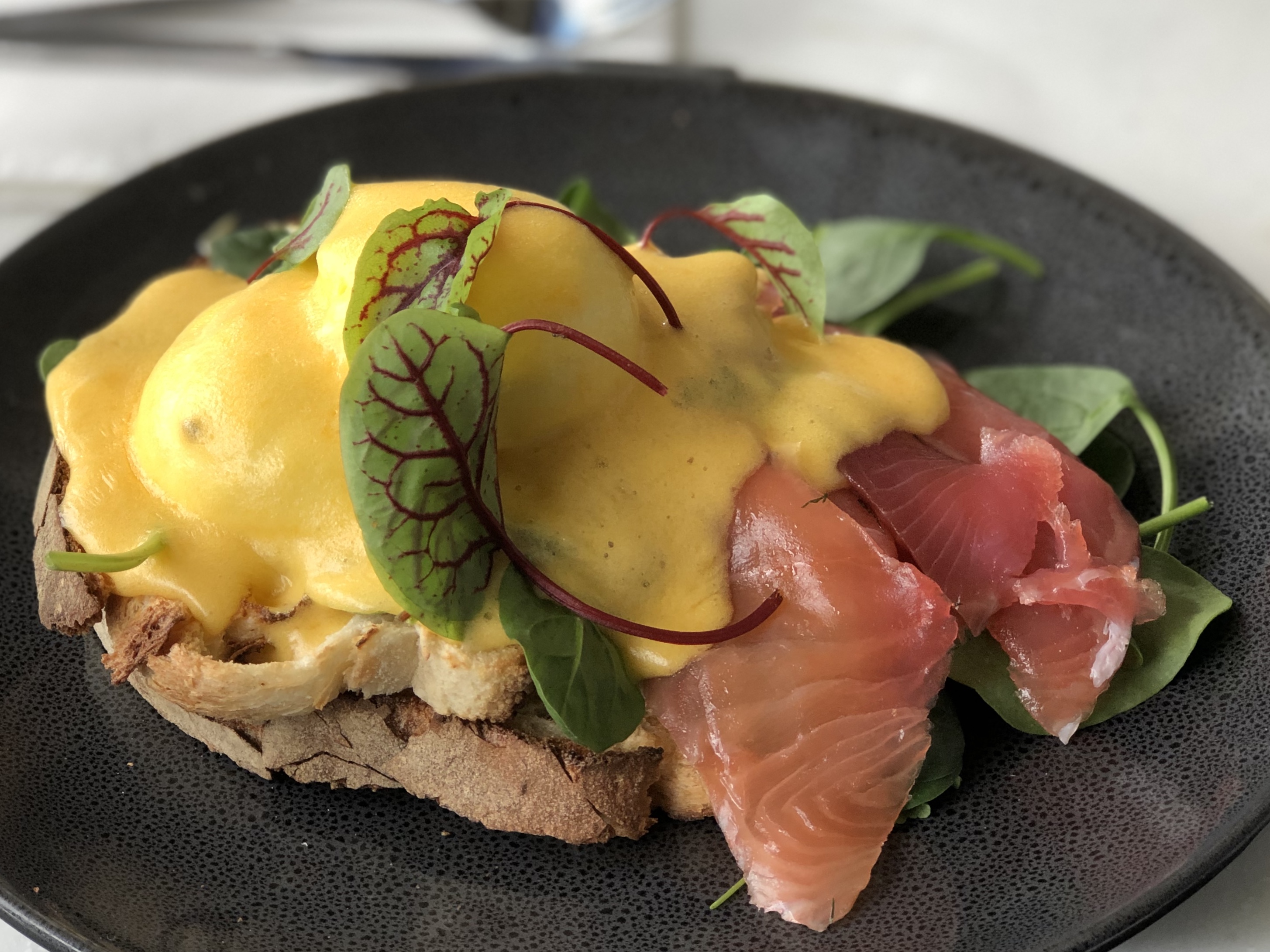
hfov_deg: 33.8
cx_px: 635
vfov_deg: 25.7
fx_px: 2091
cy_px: 476
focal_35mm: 57
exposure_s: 1/60
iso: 25
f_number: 2.8
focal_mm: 6.6
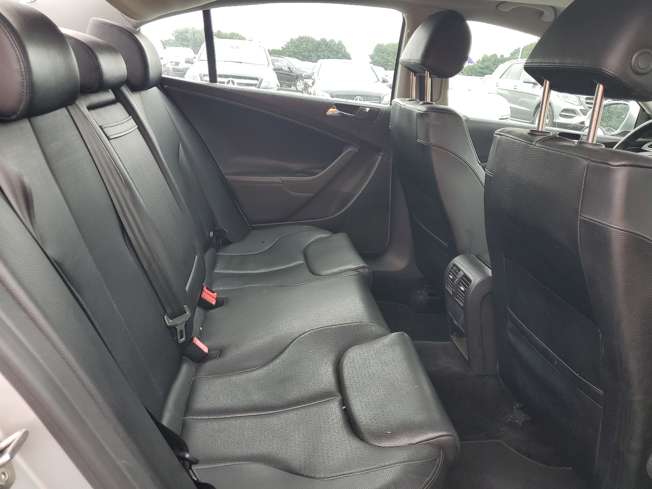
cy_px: 244
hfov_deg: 67.3
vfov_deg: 53.1
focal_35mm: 26
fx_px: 490
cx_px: 326
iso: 58
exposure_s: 1/120
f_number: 1.5
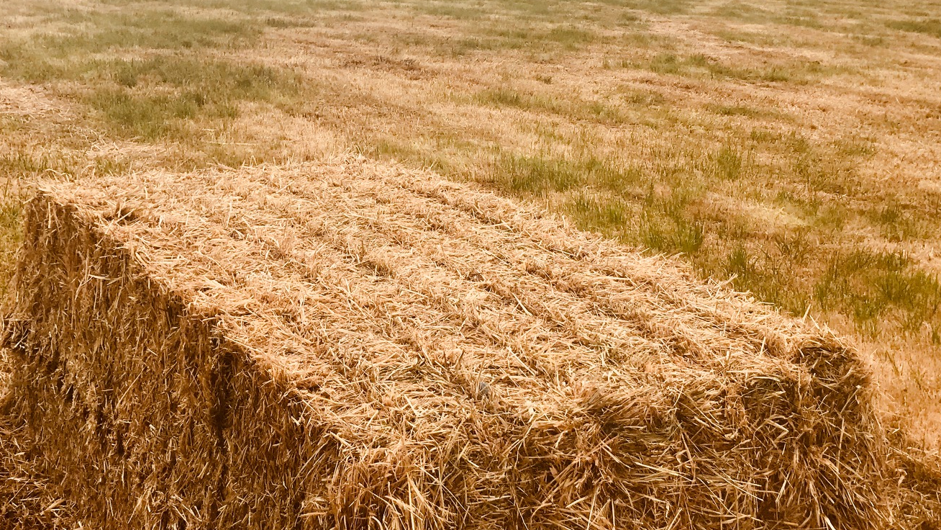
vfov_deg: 25.4
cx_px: 444
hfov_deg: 43.7
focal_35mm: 47
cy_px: 231
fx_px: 1173
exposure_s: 1/1953
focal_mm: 3.99
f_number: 1.8
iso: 20
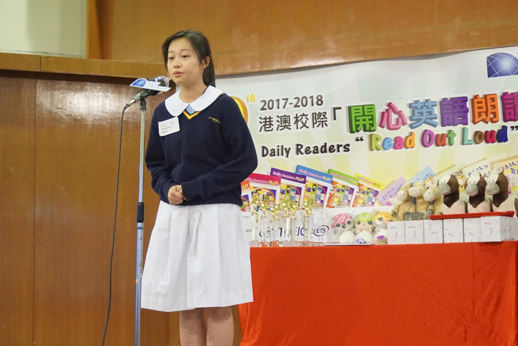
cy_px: 201
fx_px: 1003
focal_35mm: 70
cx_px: 241
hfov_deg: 29.0
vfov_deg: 19.5
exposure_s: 1/60
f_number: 5
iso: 2000
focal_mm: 33
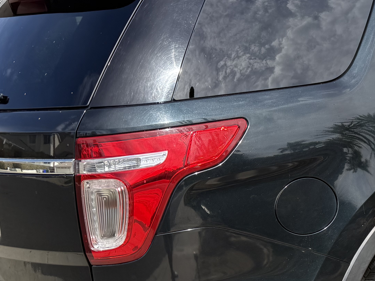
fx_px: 682
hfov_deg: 27.3
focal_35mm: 63
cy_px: 152
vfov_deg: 23.3
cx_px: 445
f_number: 1.78
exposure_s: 1/2907
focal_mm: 6.76
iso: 80
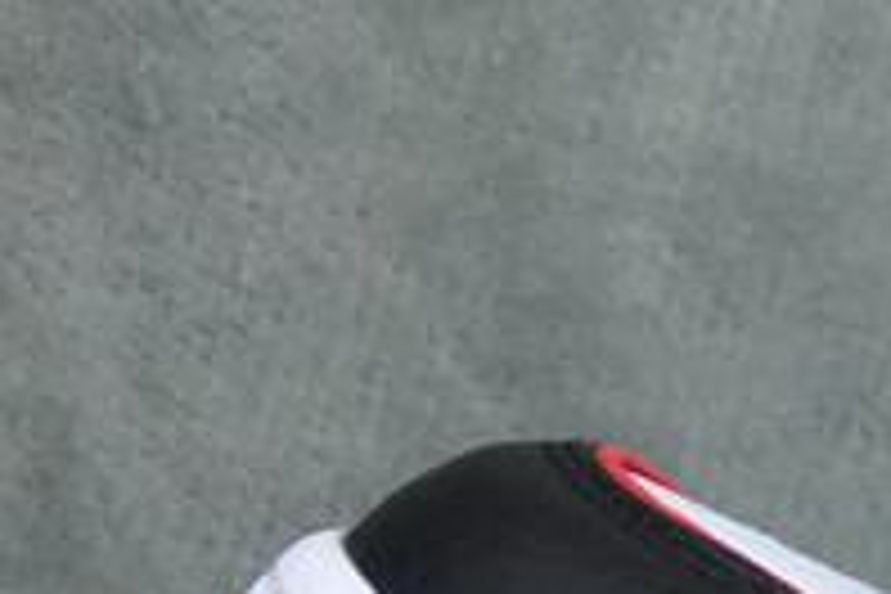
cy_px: 1231
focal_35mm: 137
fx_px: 3390
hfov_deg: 12.6
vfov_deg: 9.3
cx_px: 1948
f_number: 2.2
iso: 25
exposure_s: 1/100
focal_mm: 4.15
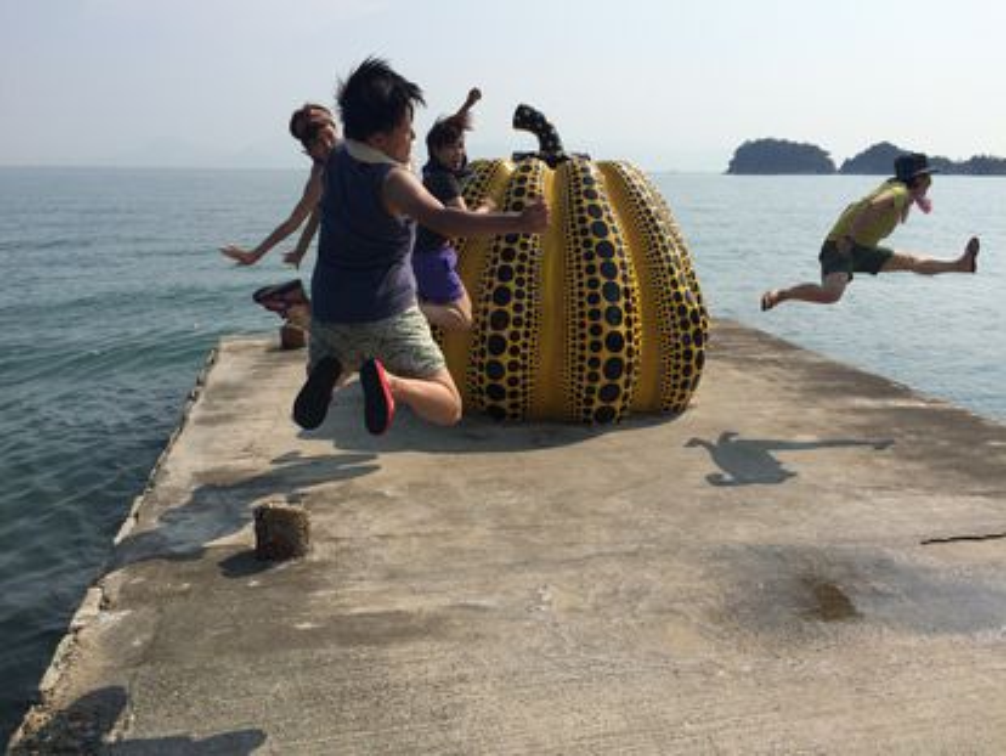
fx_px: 843
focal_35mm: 29
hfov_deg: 61.6
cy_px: 378
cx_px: 503
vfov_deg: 48.3
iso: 32
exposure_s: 1/4566
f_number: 2.2
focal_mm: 4.15
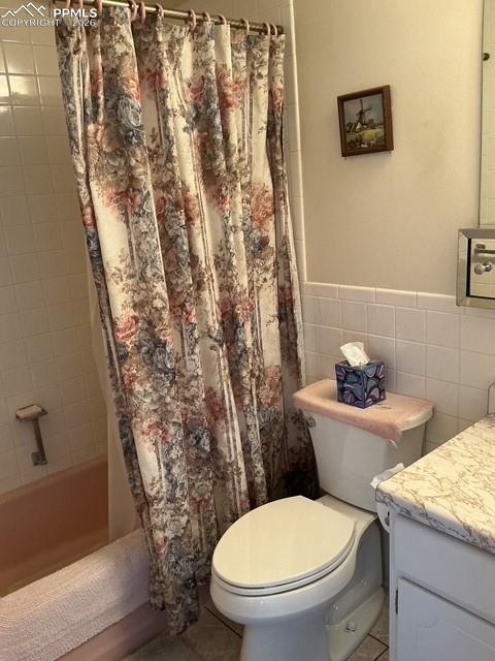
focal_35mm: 29
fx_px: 553
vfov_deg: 61.7
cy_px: 330
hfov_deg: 48.2
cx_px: 248
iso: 160
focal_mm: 3
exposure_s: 1/60
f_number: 1.8
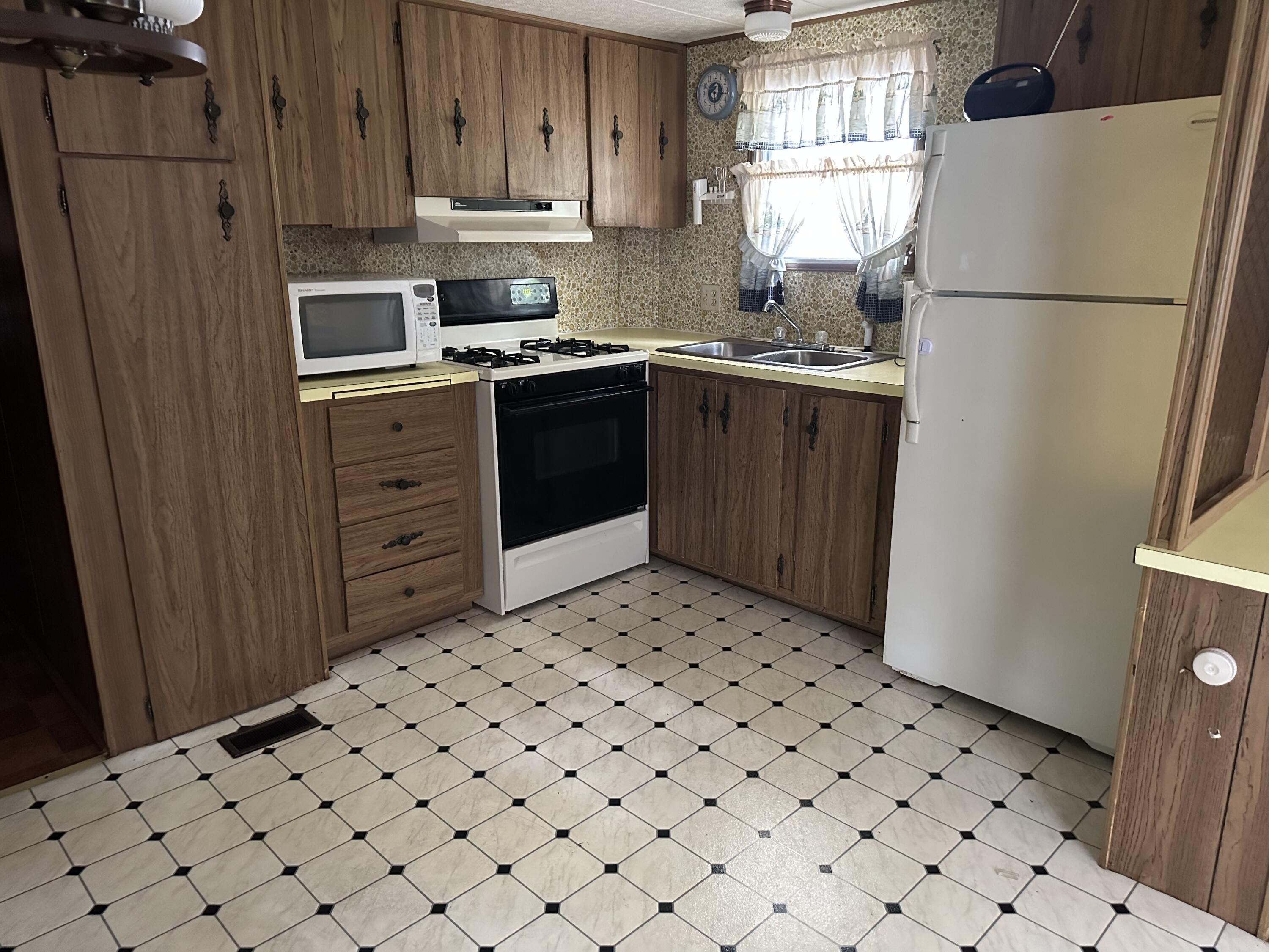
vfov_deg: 56.8
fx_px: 880
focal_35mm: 24
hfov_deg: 71.6
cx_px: 634
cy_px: 476
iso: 1000
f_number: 1.78
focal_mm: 6.86
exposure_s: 1/40
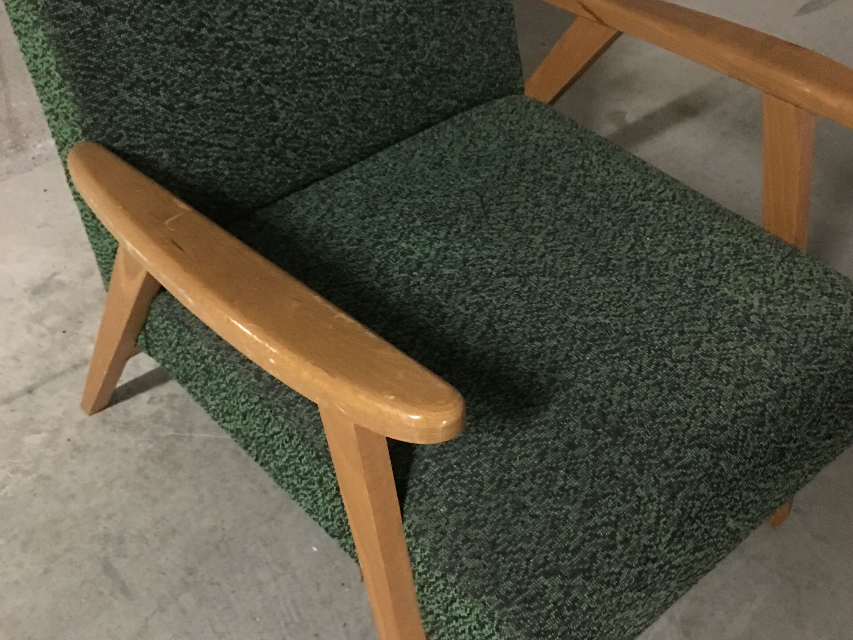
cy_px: 392
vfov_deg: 34.2
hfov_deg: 44.8
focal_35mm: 42
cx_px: 436
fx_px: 1035
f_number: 2.2
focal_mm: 4.15
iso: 160
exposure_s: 1/4
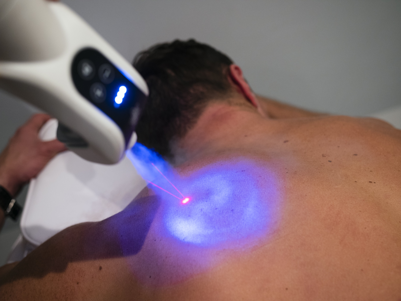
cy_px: 150
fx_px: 579
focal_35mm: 50
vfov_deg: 29.1
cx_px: 200
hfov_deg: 38.2
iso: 800
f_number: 2
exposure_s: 1/160
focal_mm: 25
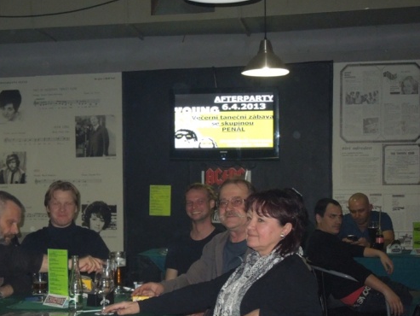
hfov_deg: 31.5
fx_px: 740
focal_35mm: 61
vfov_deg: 23.9
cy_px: 216
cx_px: 147
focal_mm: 7.8
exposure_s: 1/30
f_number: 3.9
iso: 800
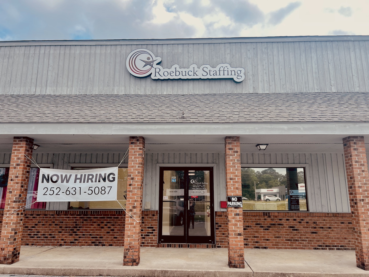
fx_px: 277
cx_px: 184
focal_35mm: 26
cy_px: 138
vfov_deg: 53.1
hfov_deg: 67.3
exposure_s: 1/1344
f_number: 1.5
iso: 50
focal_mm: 5.7
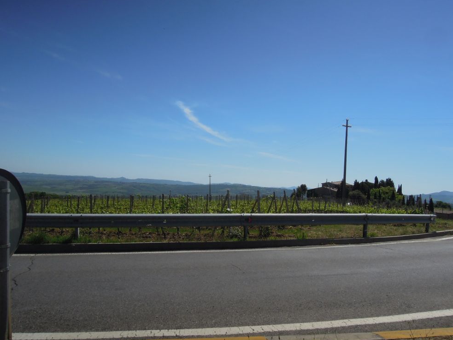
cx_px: 221
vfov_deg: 54.9
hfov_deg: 69.4
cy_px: 174
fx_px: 327
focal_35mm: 25
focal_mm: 4.3
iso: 160
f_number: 5.6
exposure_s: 1/1600
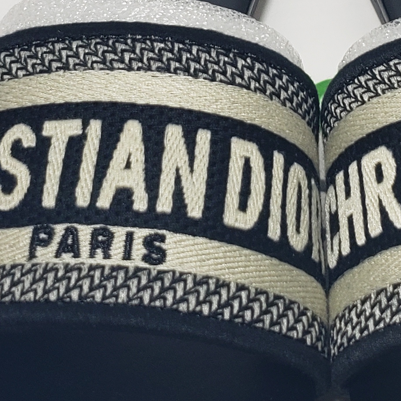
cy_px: 51
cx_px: 303
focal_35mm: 102
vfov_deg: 16.9
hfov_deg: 17.0
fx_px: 1337
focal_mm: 4.3
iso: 50
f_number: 1.5
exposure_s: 1/472
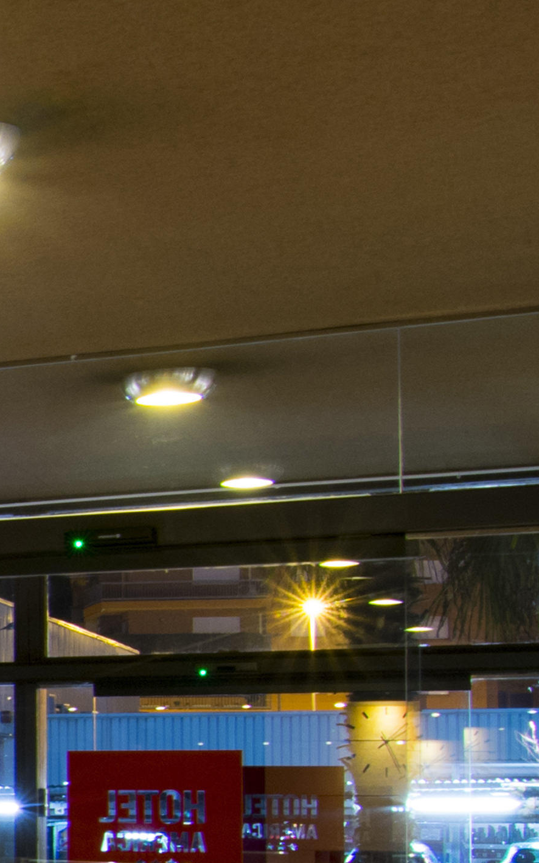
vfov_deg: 26.2
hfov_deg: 11.3
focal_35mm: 71
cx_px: -1063
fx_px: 1673
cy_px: 996
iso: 100
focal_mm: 11
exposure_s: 6
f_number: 9
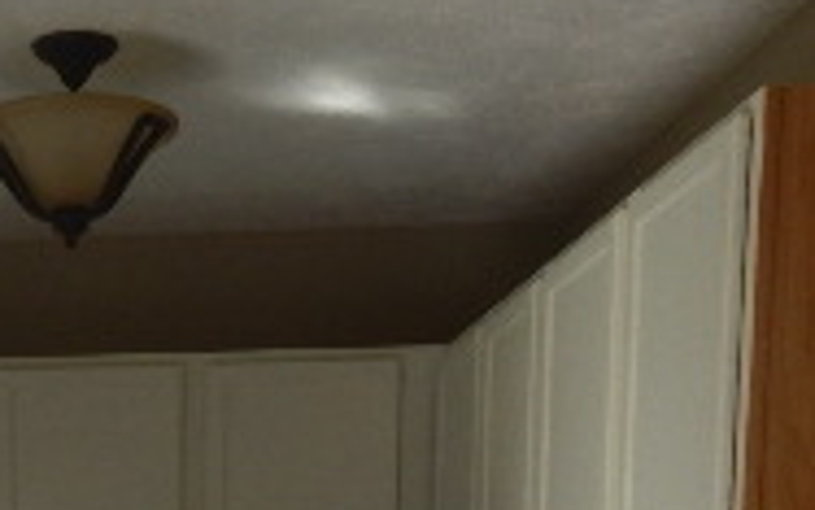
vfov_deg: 14.0
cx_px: -74
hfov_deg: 24.2
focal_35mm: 80
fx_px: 1777
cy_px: 989
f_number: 3
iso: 125
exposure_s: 1/400
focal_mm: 4
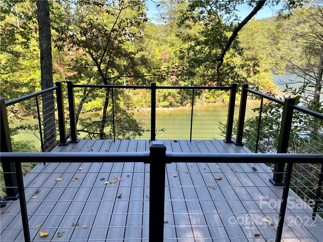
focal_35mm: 26
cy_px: 121
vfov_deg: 53.1
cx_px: 162
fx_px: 243
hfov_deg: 67.3
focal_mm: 4.25
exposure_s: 1/290
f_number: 1.8
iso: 32
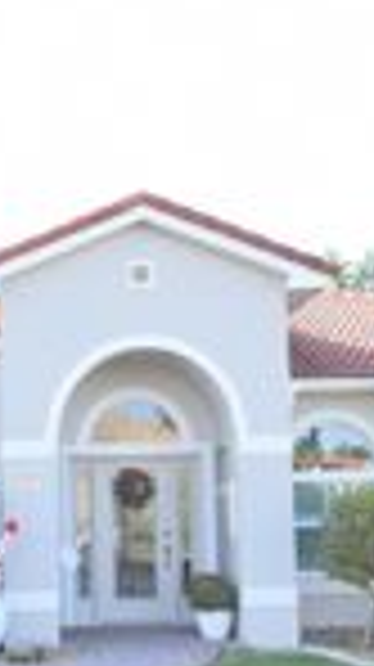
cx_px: 50
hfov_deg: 22.1
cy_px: 362
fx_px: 937
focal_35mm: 53
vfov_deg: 39.2
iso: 360
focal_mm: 10
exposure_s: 1/250
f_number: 8
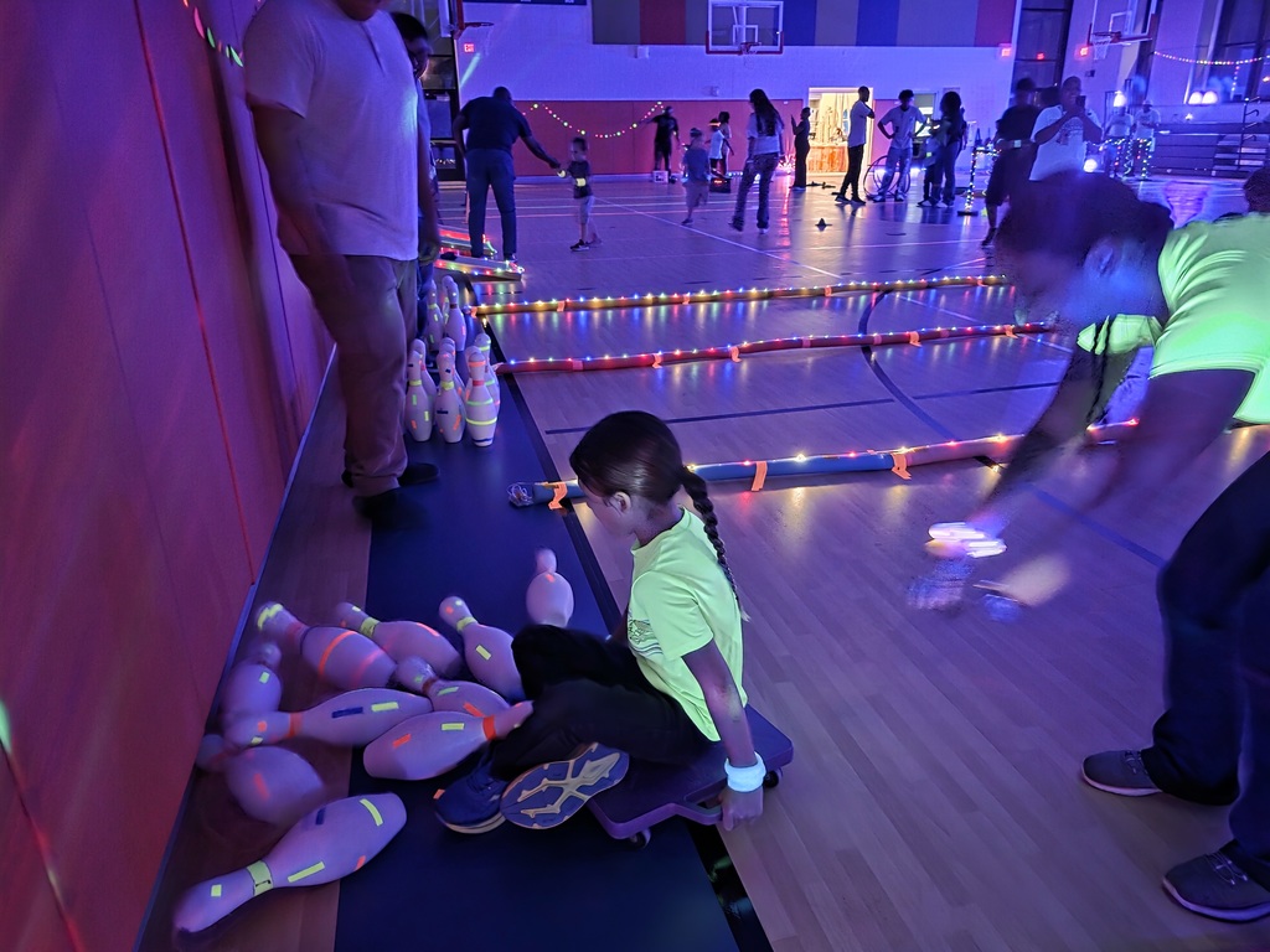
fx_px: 844
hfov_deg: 73.9
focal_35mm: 23
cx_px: 635
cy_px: 476
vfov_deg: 58.9
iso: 1600
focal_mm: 6.3
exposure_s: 1/20
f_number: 1.7
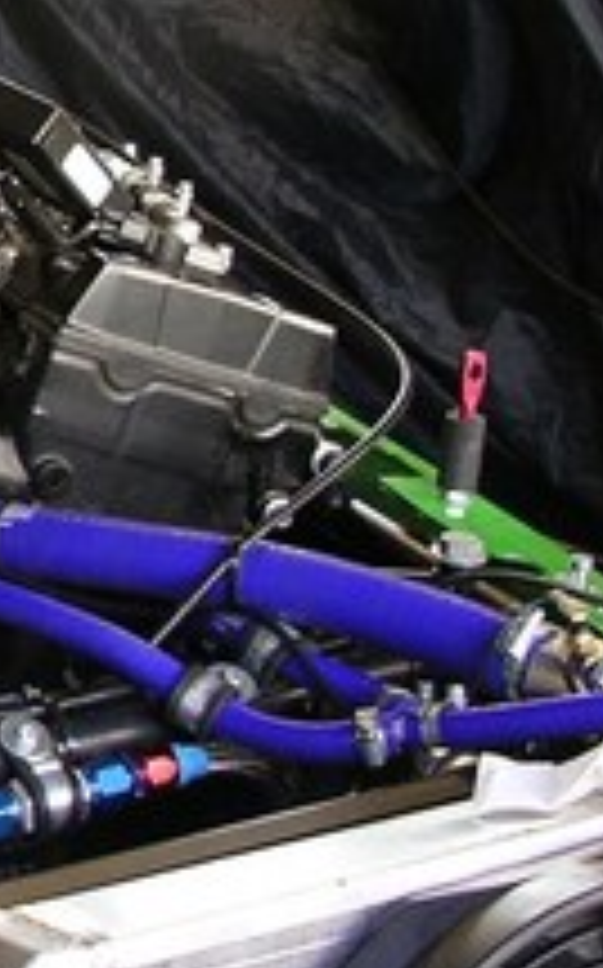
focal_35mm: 117
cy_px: 279
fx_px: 3083
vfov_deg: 17.8
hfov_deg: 10.3
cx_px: -621
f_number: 2.8
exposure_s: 1/37
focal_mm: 7.8
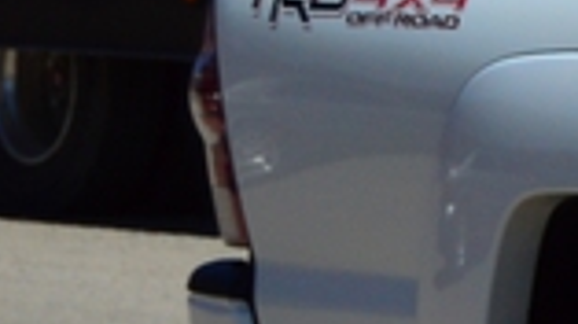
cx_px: 2159
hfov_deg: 3.8
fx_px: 8300
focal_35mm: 542
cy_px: 96
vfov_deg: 2.2
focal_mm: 45
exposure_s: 1/2000
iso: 200
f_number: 7.1
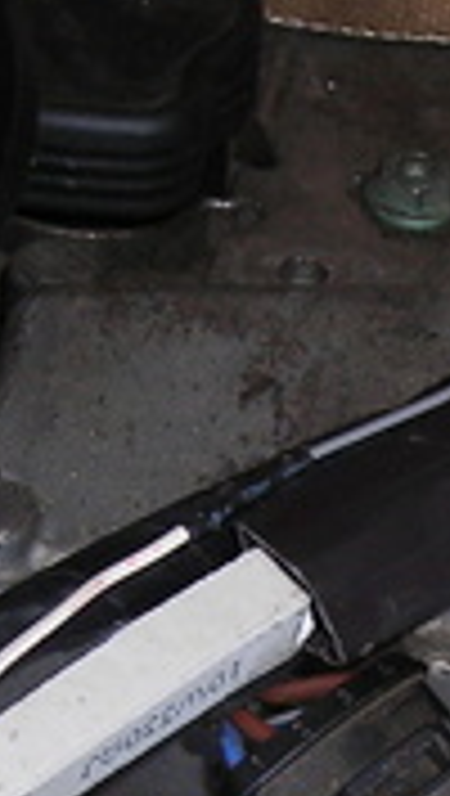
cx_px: 306
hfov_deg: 6.5
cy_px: 778
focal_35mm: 187
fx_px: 3954
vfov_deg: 11.4
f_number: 3.2
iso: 50
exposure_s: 1/60.1
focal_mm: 6.3
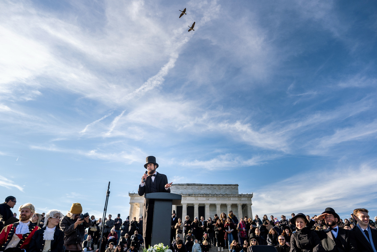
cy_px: 126
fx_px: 251
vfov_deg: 53.1
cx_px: 188
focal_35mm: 24
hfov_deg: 73.7
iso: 125
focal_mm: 24
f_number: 2.8
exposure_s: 1/2000
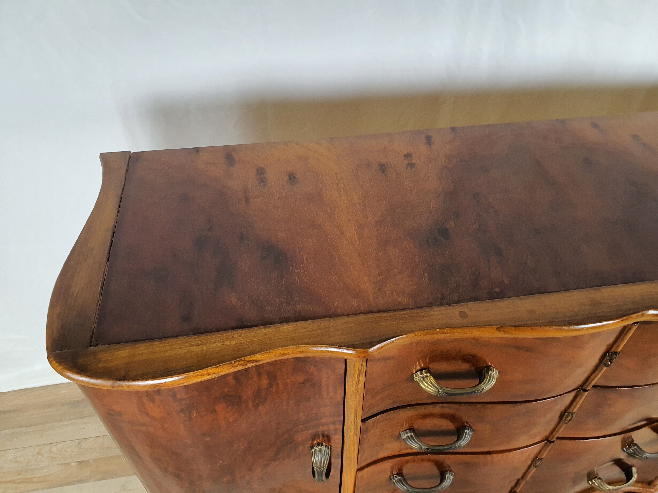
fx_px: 494
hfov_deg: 67.3
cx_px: 329
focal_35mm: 26
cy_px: 246
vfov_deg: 53.1
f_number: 2.4
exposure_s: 1/50
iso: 250
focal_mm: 4.3
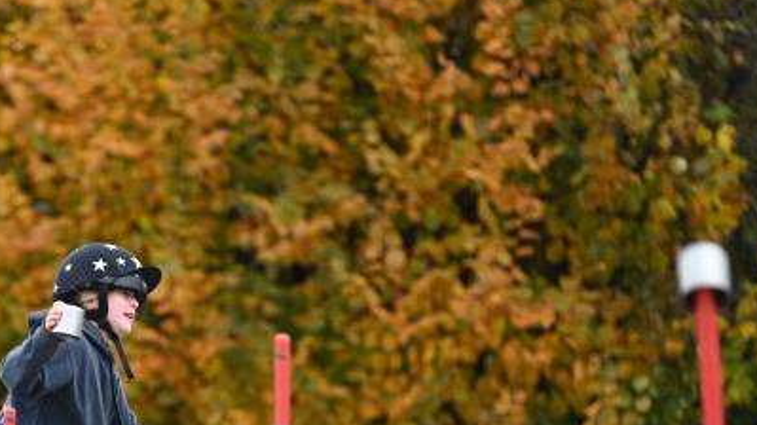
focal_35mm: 714
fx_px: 14325
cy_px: 480
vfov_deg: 1.7
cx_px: 23
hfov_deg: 3.0
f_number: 5.3
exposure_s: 1/640
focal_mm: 340
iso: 2000
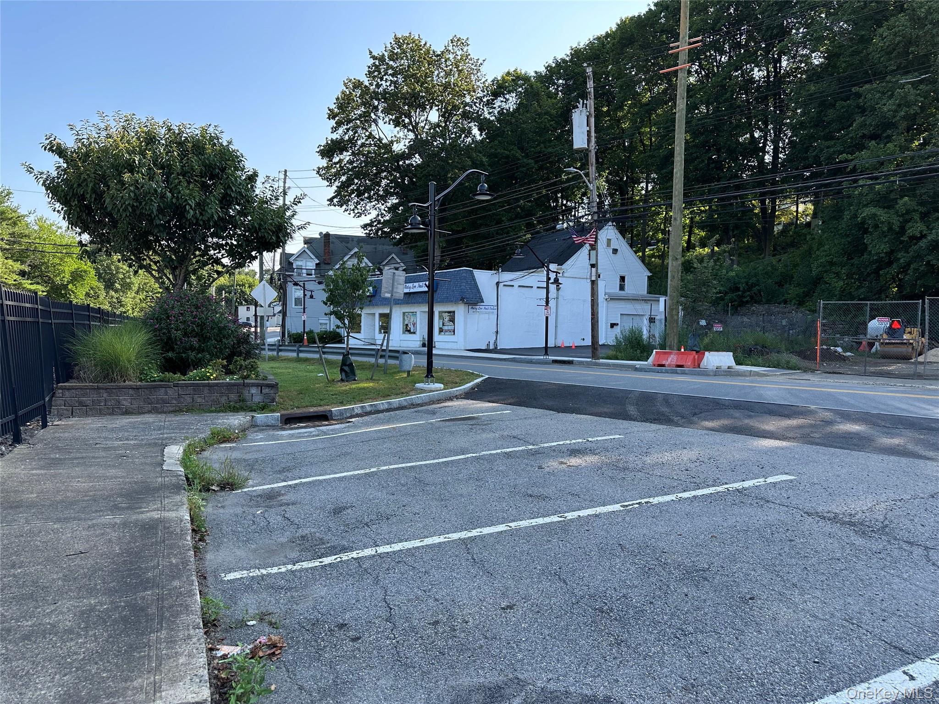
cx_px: 470
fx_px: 651
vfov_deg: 56.8
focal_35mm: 24
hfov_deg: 71.6
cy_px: 352
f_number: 1.78
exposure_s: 1/894
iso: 80
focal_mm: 6.86
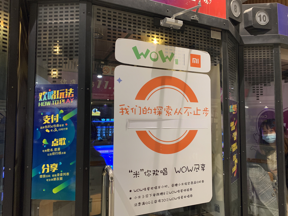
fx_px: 216
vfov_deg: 53.1
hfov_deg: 67.3
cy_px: 108
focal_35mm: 26
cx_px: 144
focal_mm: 4.25
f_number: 1.8
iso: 320
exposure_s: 1/50
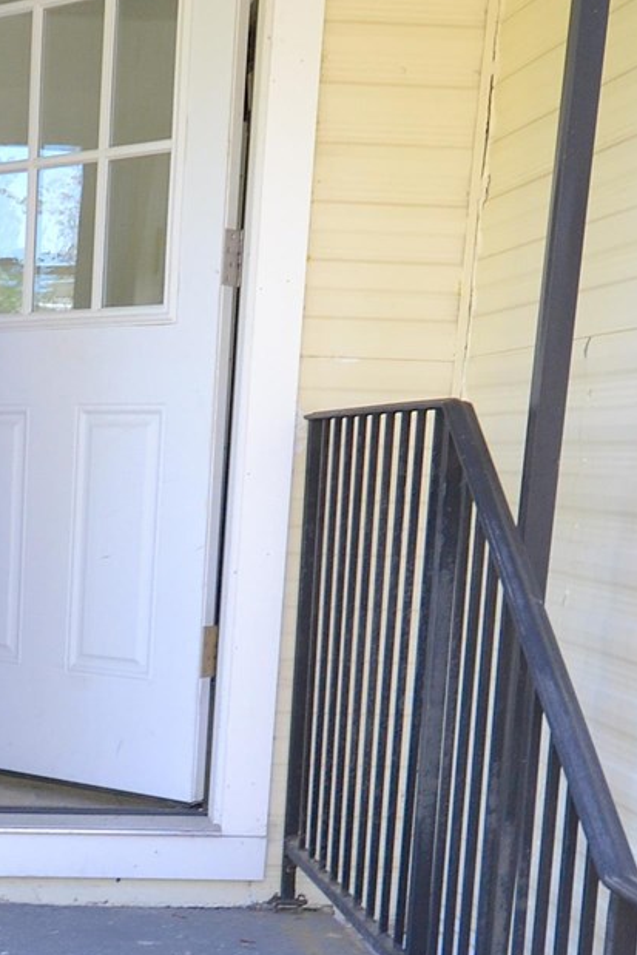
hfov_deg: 19.6
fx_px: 1777
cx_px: -40
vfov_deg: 28.9
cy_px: 864
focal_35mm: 67
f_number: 5.6
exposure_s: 1/125
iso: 400
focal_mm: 12
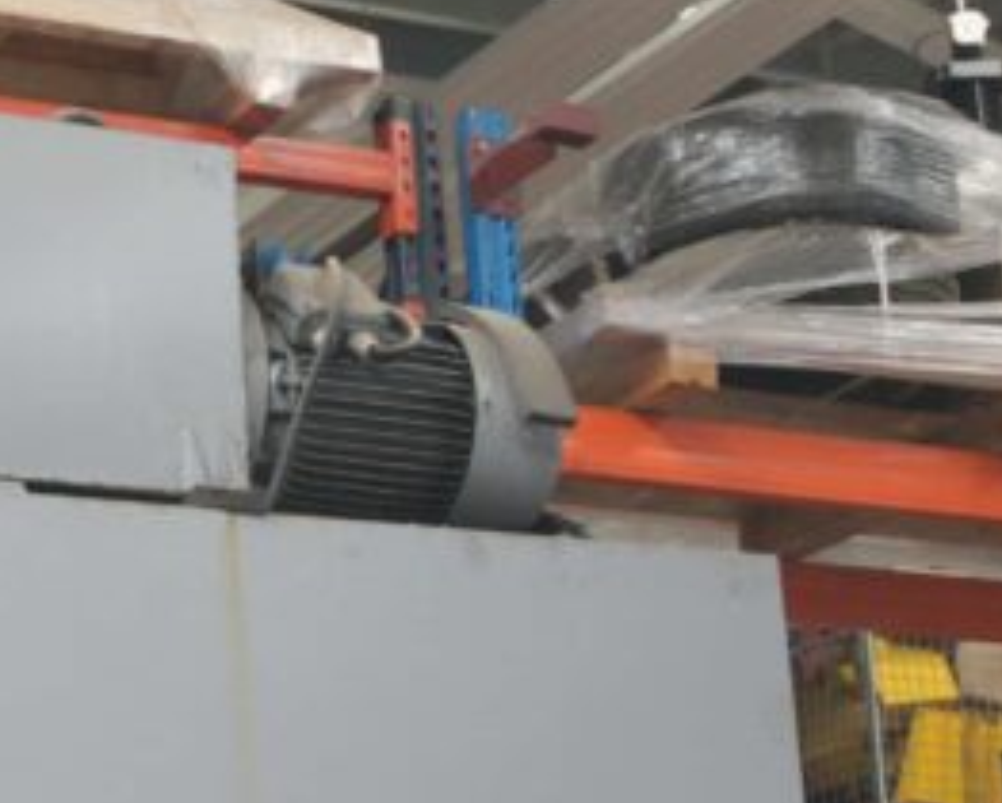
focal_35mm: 133
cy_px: 551
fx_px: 3941
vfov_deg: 11.6
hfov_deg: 14.4
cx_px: 229
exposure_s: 1/50
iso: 1600
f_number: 5.6
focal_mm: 55
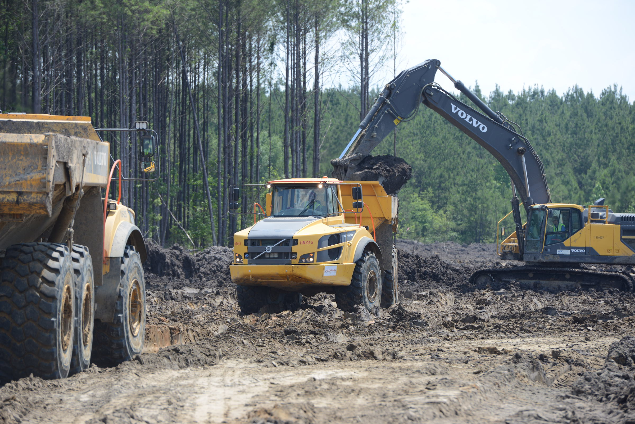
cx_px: 318
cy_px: 212
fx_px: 3352
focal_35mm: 190
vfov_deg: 7.2
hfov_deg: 10.8
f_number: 7.1
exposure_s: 1/250
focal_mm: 190
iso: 100
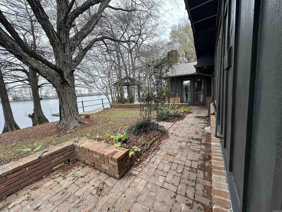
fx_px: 114
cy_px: 106
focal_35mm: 14
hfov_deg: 102.1
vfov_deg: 85.7
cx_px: 141
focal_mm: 2.22
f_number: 2.2
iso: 64
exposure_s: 1/99
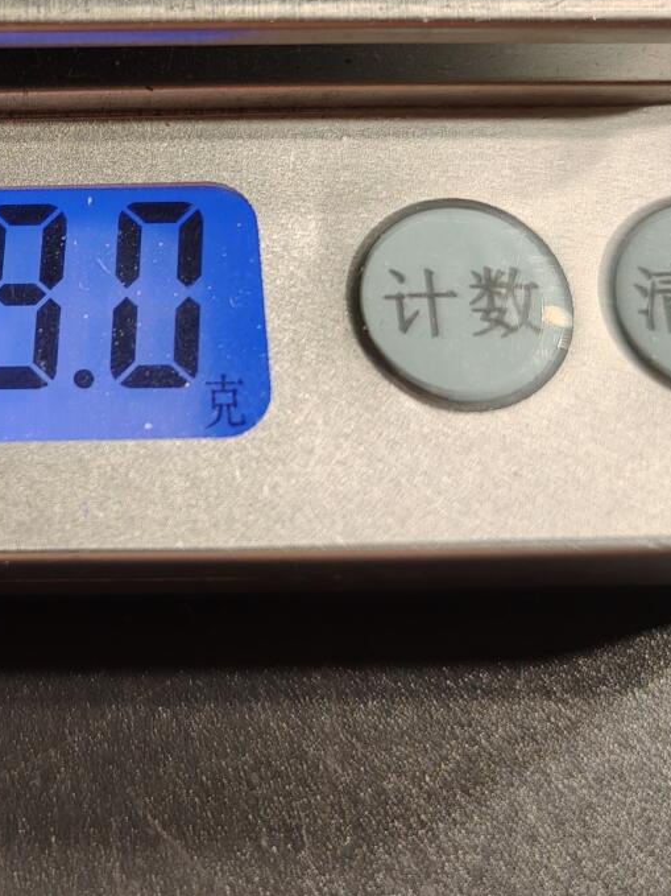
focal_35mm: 61
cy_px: 176
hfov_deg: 23.0
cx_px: -12
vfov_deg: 30.9
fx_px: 1577
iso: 200
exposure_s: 1/200
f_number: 1.6
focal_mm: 6.06
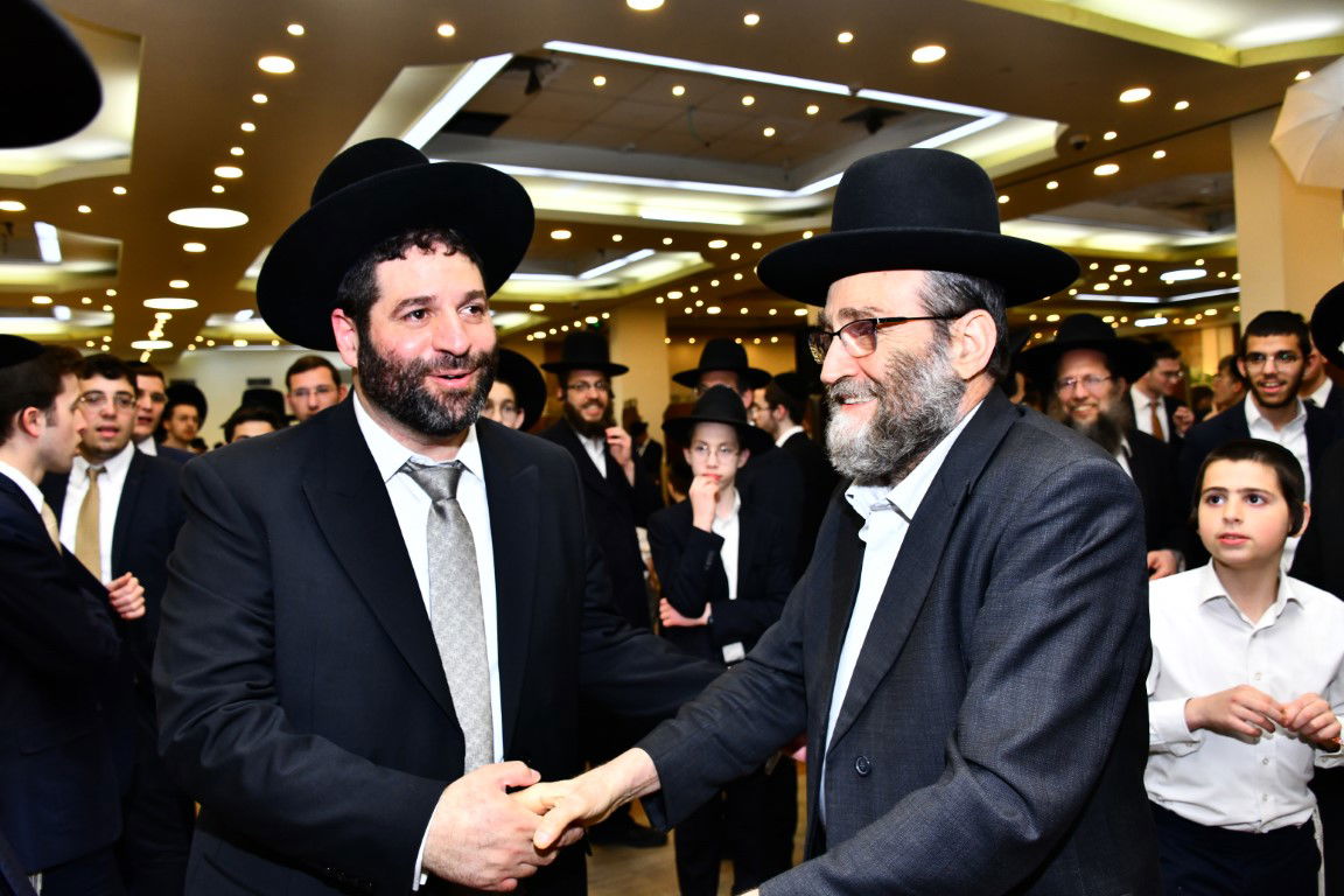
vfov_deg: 46.4
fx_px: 1045
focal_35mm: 28
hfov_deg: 65.5
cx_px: 672
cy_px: 448
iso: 800
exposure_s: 1/160
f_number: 5.6
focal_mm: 28
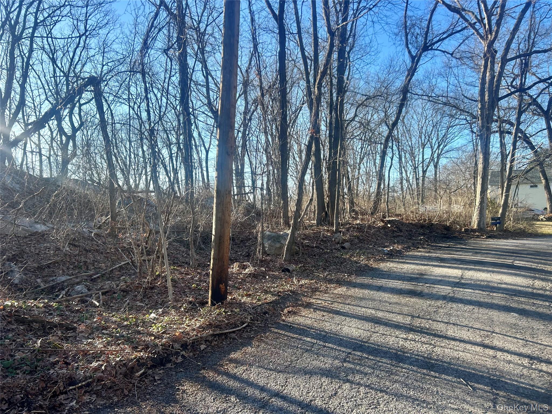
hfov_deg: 67.3
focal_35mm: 26
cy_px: 207
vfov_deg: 53.1
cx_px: 276
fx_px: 415
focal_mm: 5.7
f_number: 1.5
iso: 50
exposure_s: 1/1079
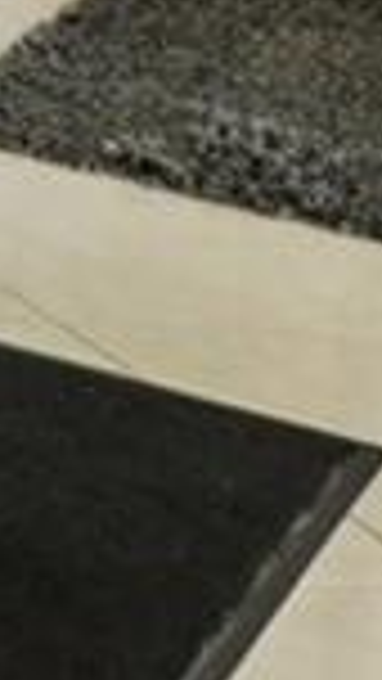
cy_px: -1090
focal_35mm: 177
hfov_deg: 4.2
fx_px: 3186
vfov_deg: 10.2
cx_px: -2386
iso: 200
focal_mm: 16
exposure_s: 1/5
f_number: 9
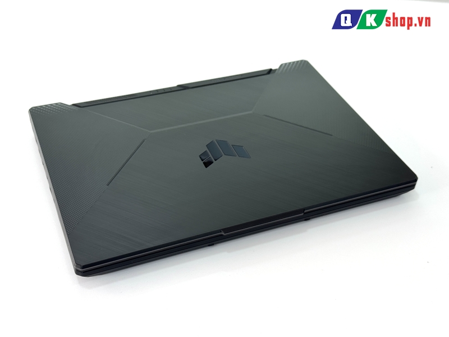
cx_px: 224
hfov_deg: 39.7
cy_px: 168
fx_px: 623
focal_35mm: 48
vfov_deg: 30.3
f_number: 1.78
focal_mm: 6.76
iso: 50
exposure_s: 1/121
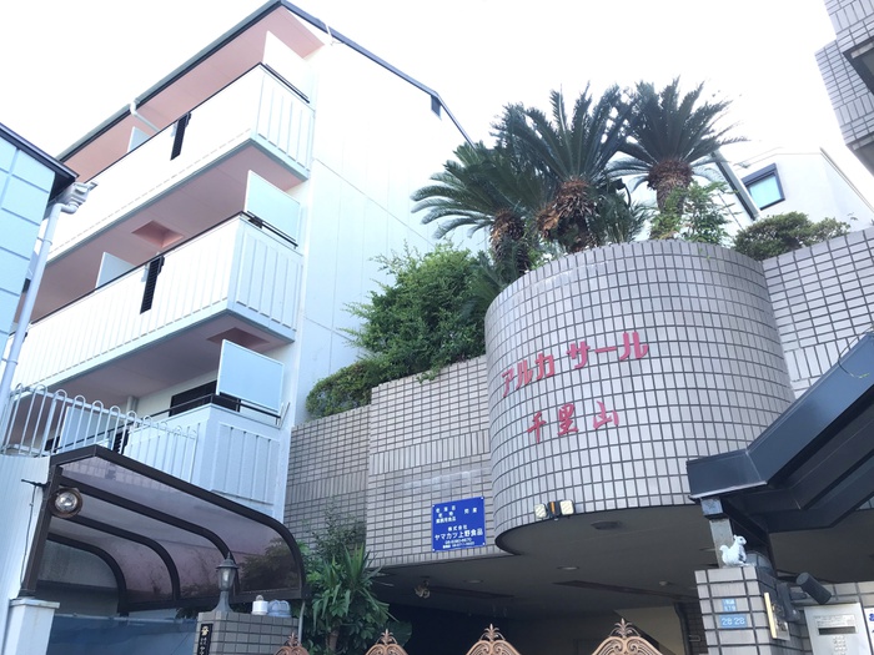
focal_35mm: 28
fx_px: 707
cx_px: 437
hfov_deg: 63.4
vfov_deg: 49.7
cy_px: 328
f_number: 1.8
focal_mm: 3.99
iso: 20
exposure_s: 1/173
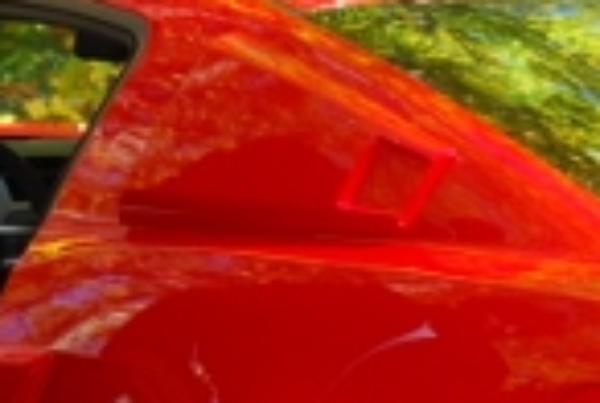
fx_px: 3574
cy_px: 255
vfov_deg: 6.4
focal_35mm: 214
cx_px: 510
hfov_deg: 9.6
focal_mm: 26
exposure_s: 1/125
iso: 160
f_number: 4
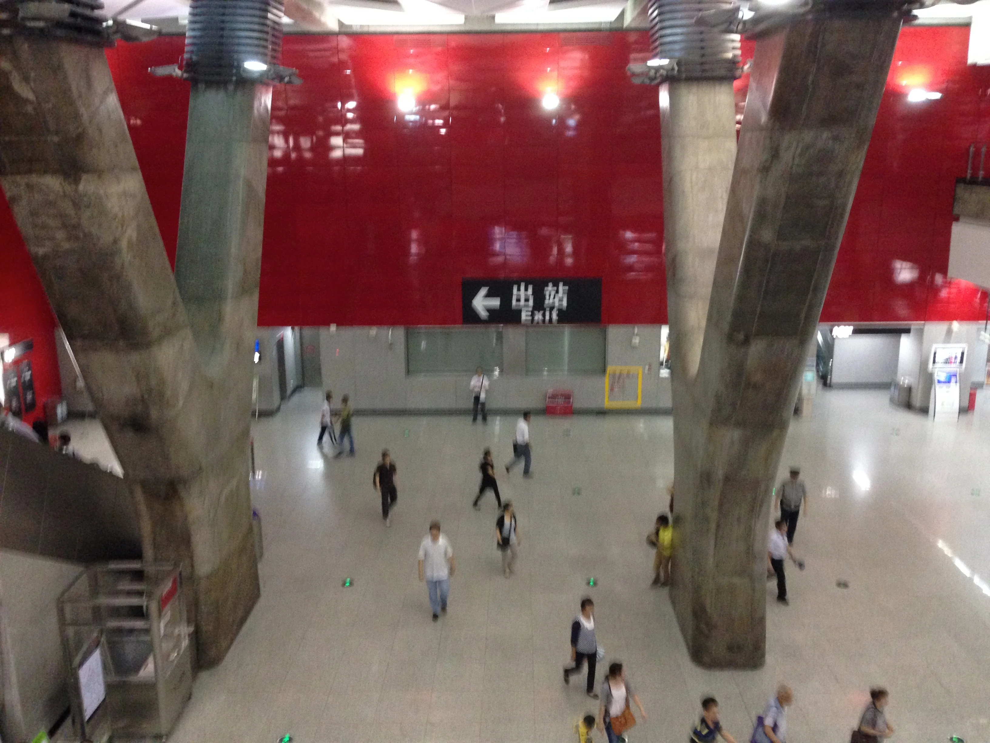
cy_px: 372
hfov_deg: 55.4
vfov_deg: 42.9
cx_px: 495
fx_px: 944
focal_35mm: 33
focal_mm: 4.12
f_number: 2.4
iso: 400
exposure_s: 1/20
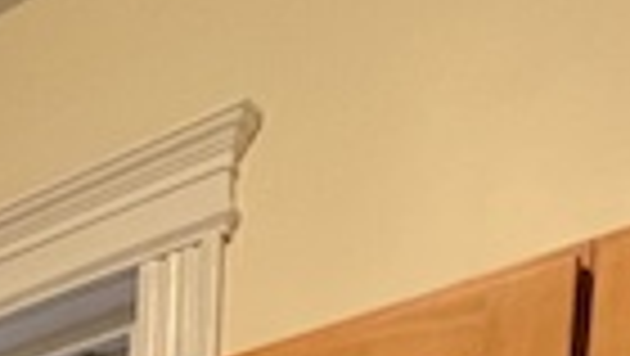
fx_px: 1354
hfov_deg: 21.9
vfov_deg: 9.2
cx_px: -306
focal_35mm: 81
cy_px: 1262
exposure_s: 1/60
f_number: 1.8
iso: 200
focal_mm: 1.57
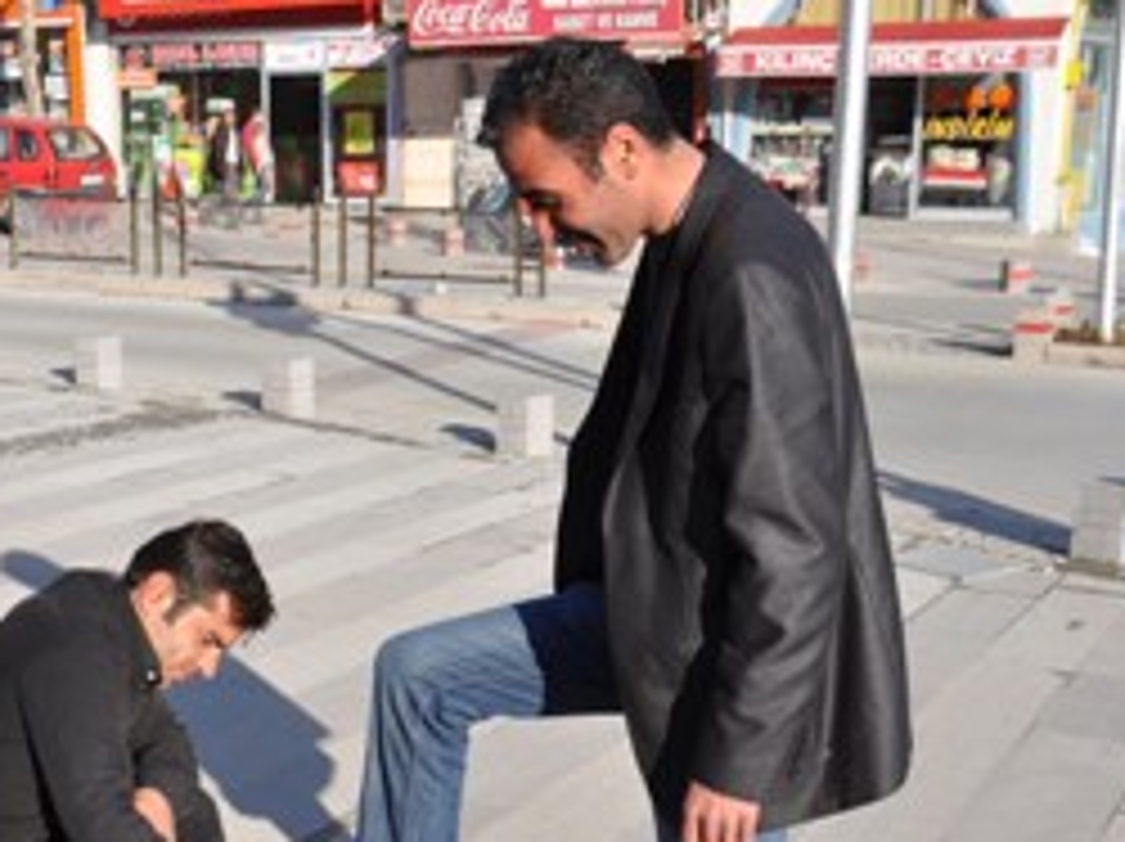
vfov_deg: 23.3
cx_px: 315
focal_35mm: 62
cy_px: 653
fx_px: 2013
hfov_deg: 30.8
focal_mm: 24
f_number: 9
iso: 200
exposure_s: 1/320
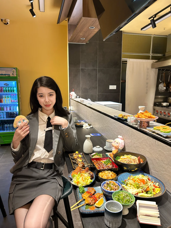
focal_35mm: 26
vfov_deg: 67.3
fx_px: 171
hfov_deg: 53.1
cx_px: 86
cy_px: 114
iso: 80
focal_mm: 5.7
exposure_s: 1/50
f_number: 1.5
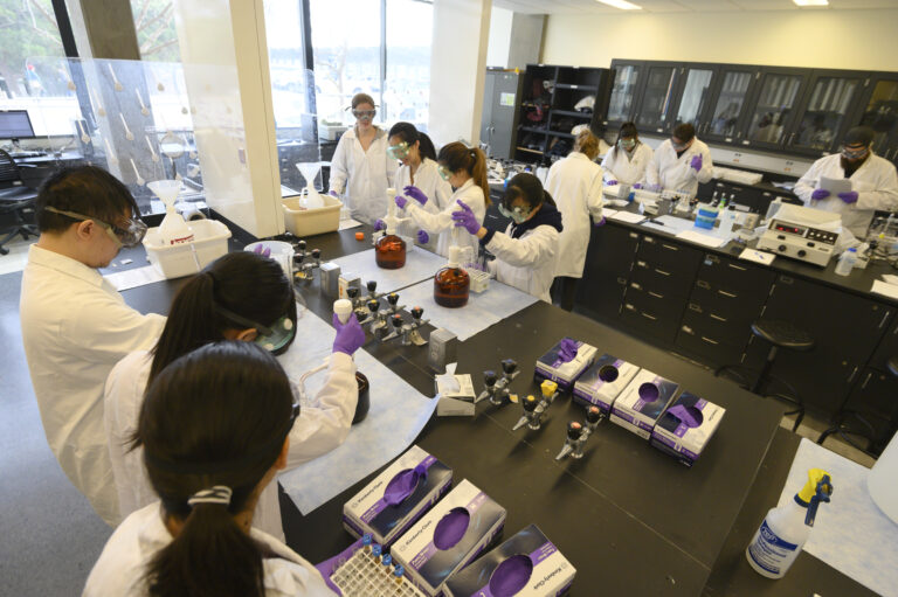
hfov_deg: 90.0
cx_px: 449
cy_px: 298
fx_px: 449
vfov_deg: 67.3
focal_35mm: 18
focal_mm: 18
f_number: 6.3
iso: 1600
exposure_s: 1/500
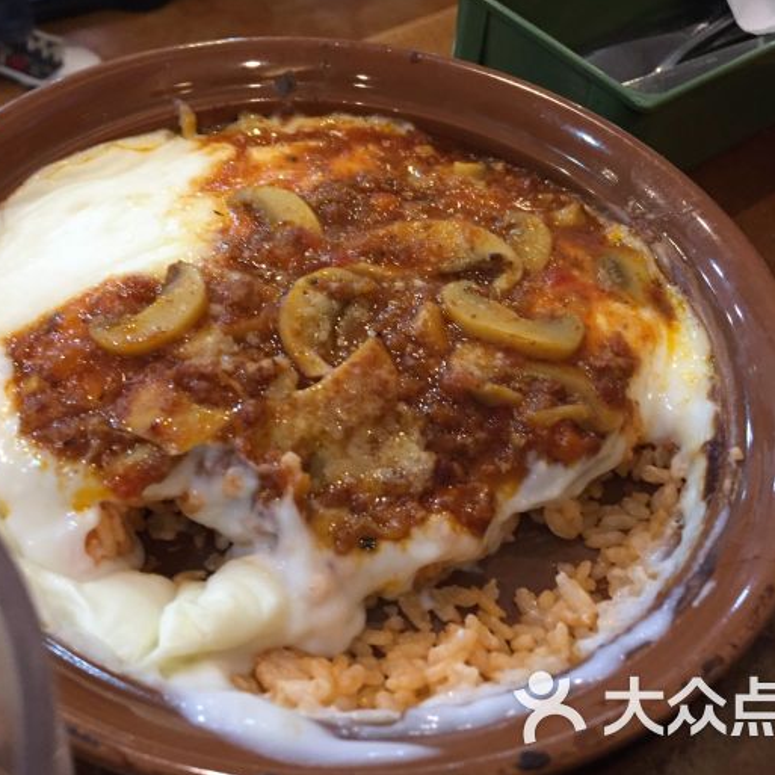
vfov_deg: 47.2
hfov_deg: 47.2
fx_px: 887
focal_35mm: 35
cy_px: 389
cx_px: 364
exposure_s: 1/33
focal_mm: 4.15
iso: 200
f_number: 2.2
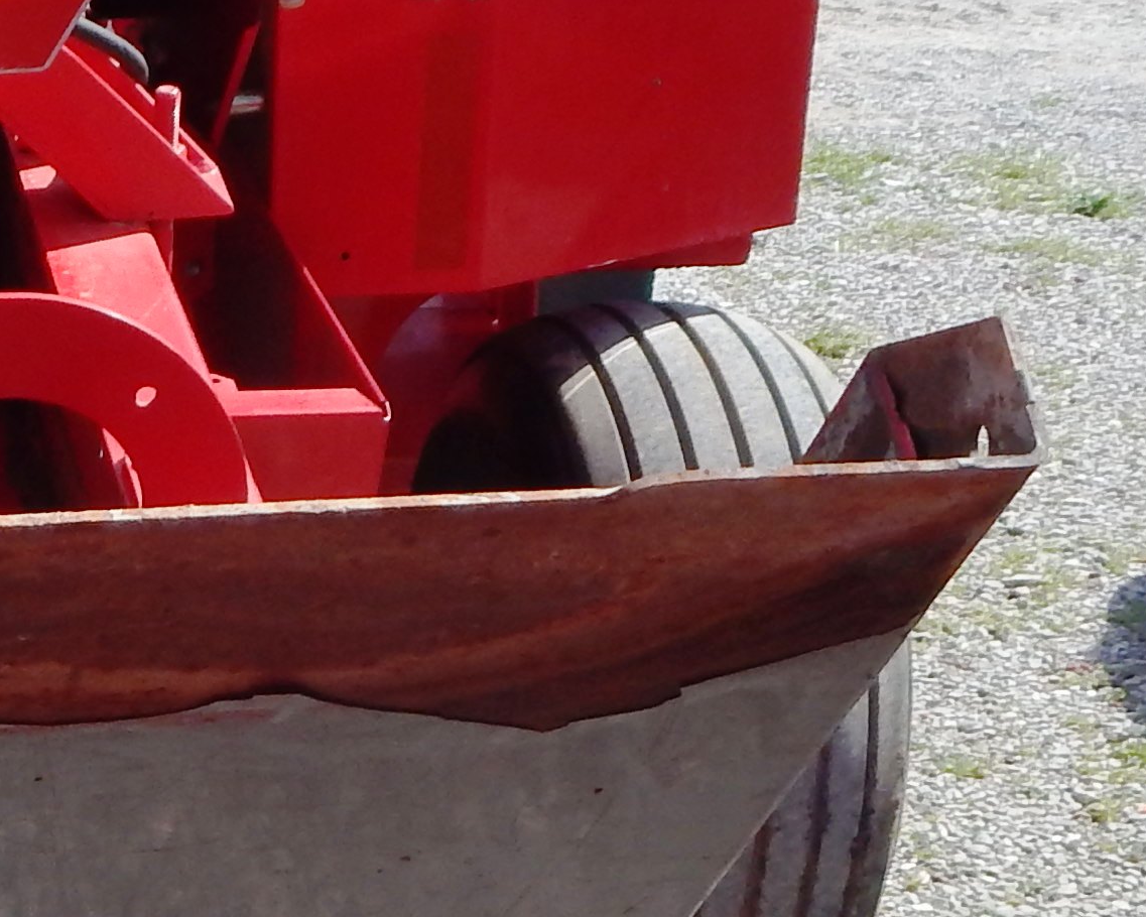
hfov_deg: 20.2
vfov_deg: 17.6
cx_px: -324
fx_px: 2951
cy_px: 675
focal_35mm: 87
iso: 125
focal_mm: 4
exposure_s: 1/1000
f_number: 3
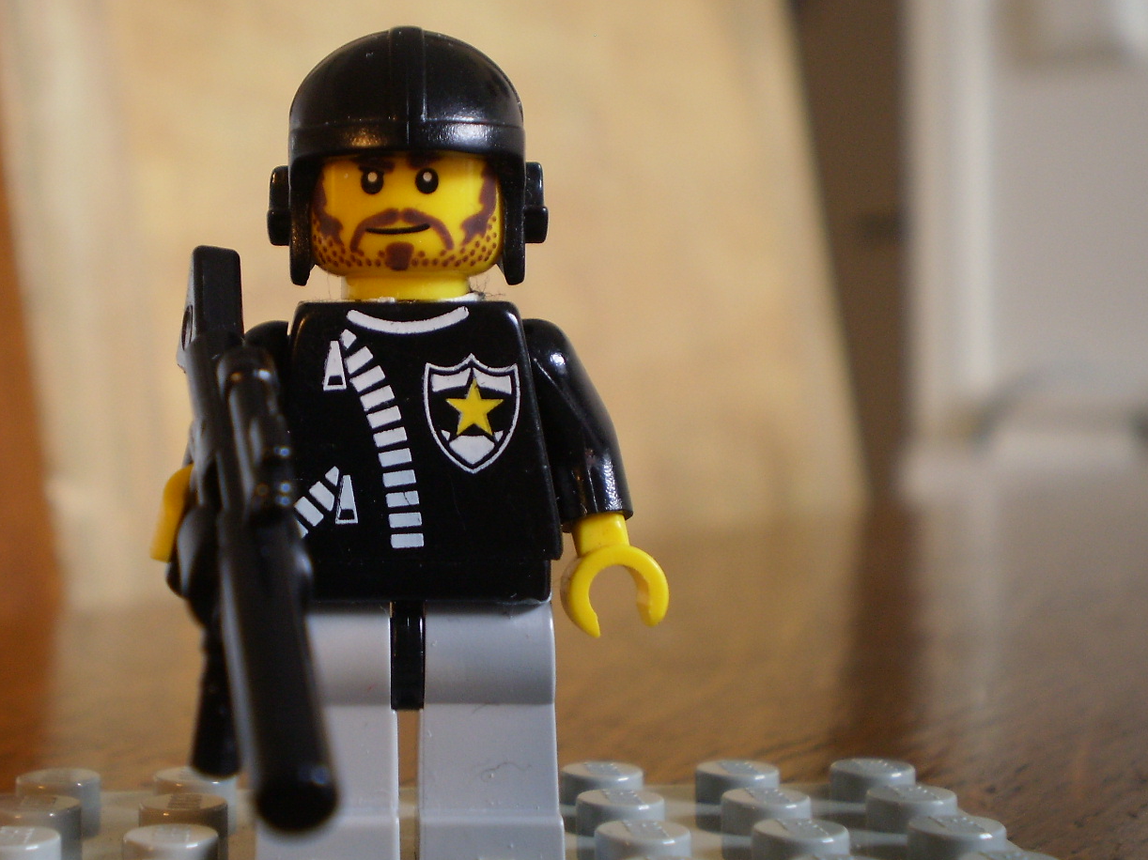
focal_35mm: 55
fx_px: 1824
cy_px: 420
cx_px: 405
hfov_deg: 34.7
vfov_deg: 26.5
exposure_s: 1/8
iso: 125
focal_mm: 7.4
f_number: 3.5
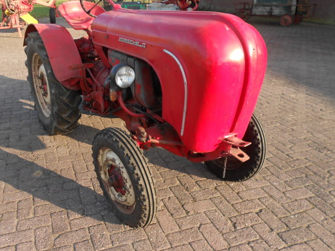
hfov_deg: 56.5
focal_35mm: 32
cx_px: 140
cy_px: 100
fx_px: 310
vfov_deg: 43.9
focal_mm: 4.6
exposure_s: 1/200
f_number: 3.2
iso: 80
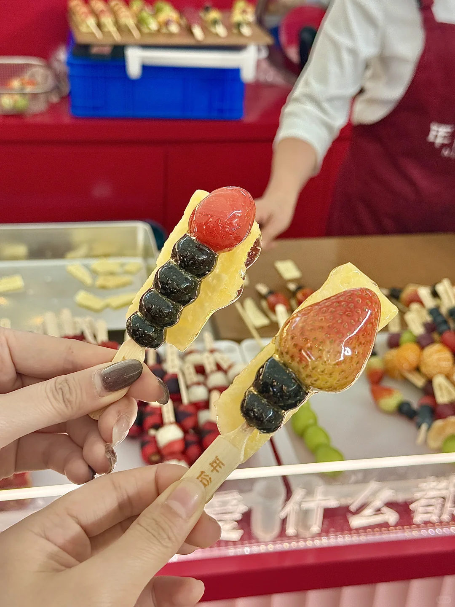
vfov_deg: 39.7
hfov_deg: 30.3
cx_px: 228
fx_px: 841
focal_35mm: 48
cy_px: 304
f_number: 1.78
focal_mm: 6.76
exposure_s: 1/236
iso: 160
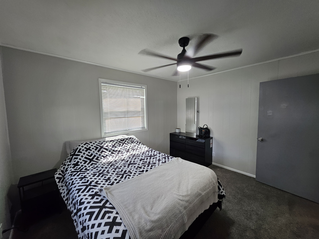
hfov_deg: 106.2
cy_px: 120
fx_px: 120
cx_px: 160
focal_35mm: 13
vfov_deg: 89.9
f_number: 2.2
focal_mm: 1.74
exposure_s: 1/60
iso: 125
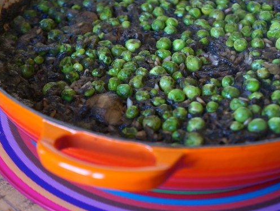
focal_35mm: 76
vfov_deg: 19.4
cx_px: 131
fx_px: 615
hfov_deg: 25.6
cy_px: 98
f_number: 4.5
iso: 640
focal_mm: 40
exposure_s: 1/80
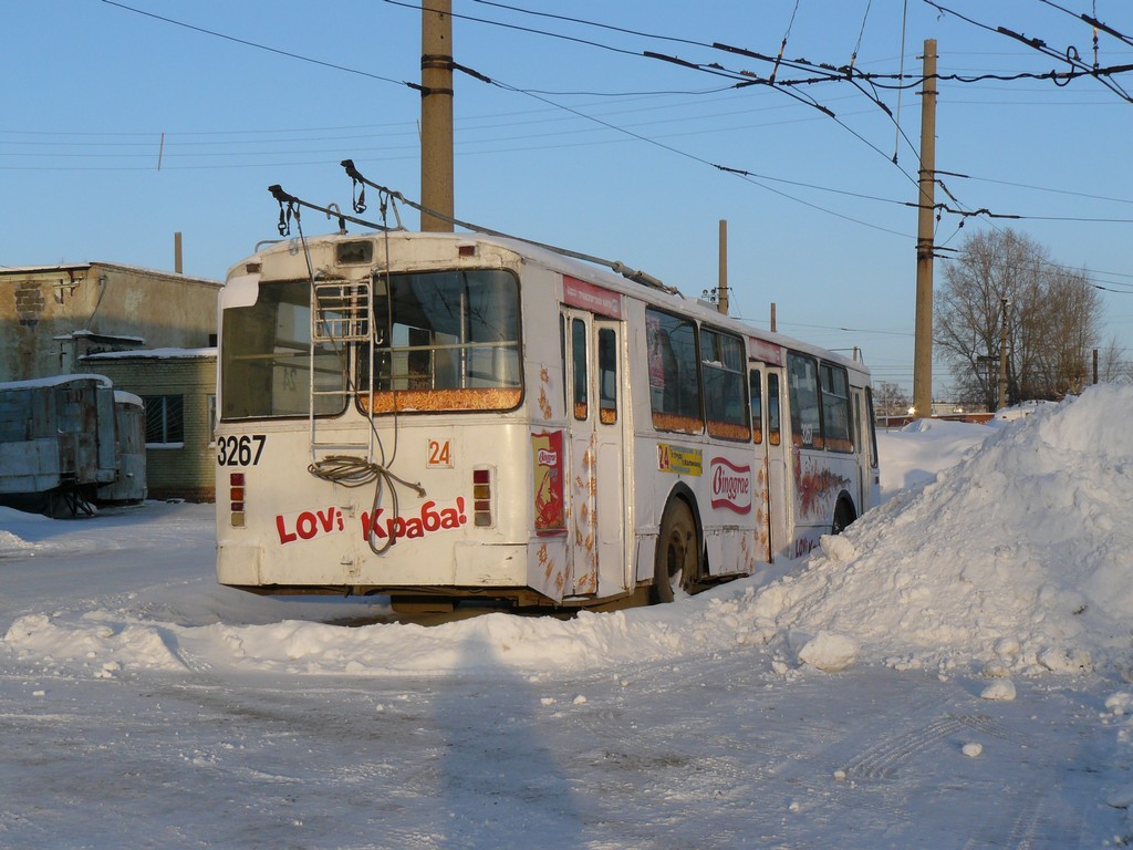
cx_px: 566
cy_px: 425
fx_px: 1767
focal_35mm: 54
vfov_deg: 27.0
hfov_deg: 35.5
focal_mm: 8.9
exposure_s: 1/250
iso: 100
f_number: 5.6
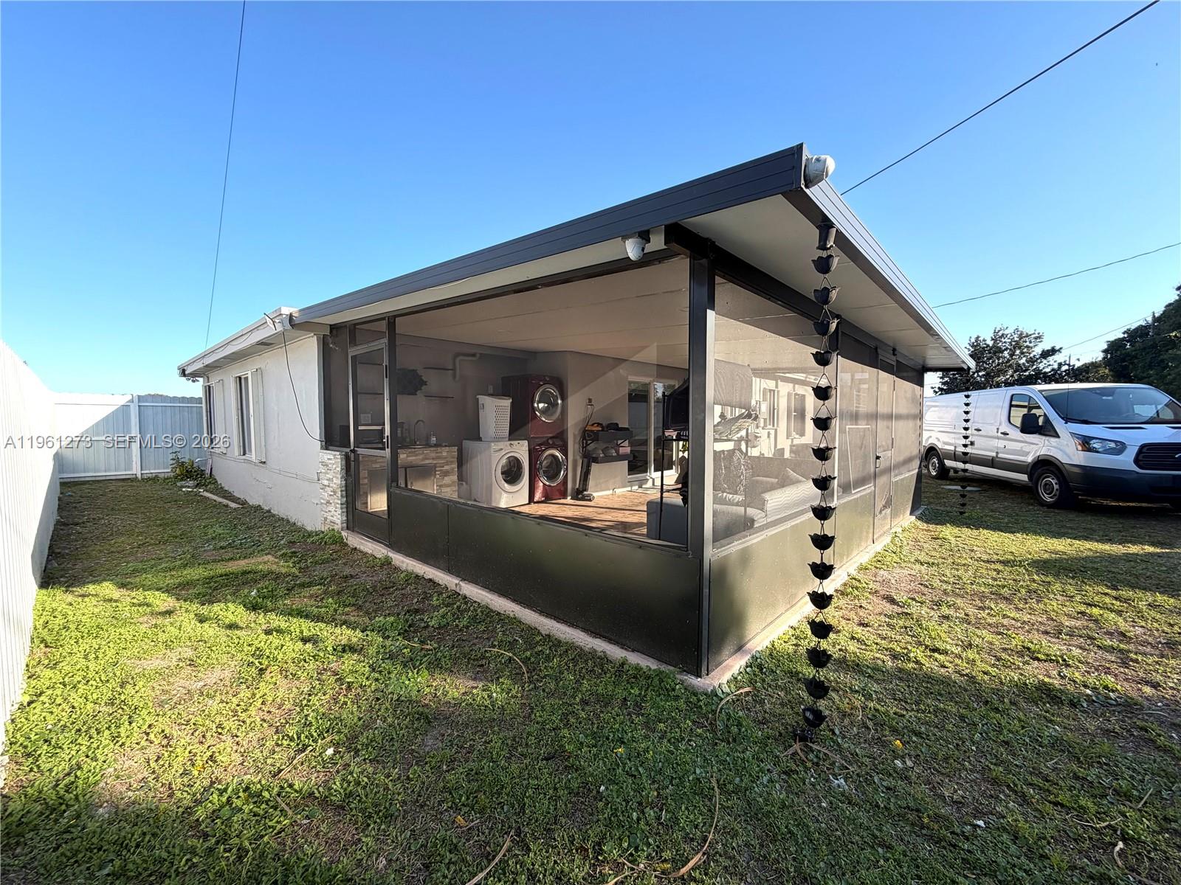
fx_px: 478
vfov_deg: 85.7
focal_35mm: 14
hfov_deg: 102.1
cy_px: 442
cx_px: 590
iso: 40
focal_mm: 2.22
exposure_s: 1/651
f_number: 2.2
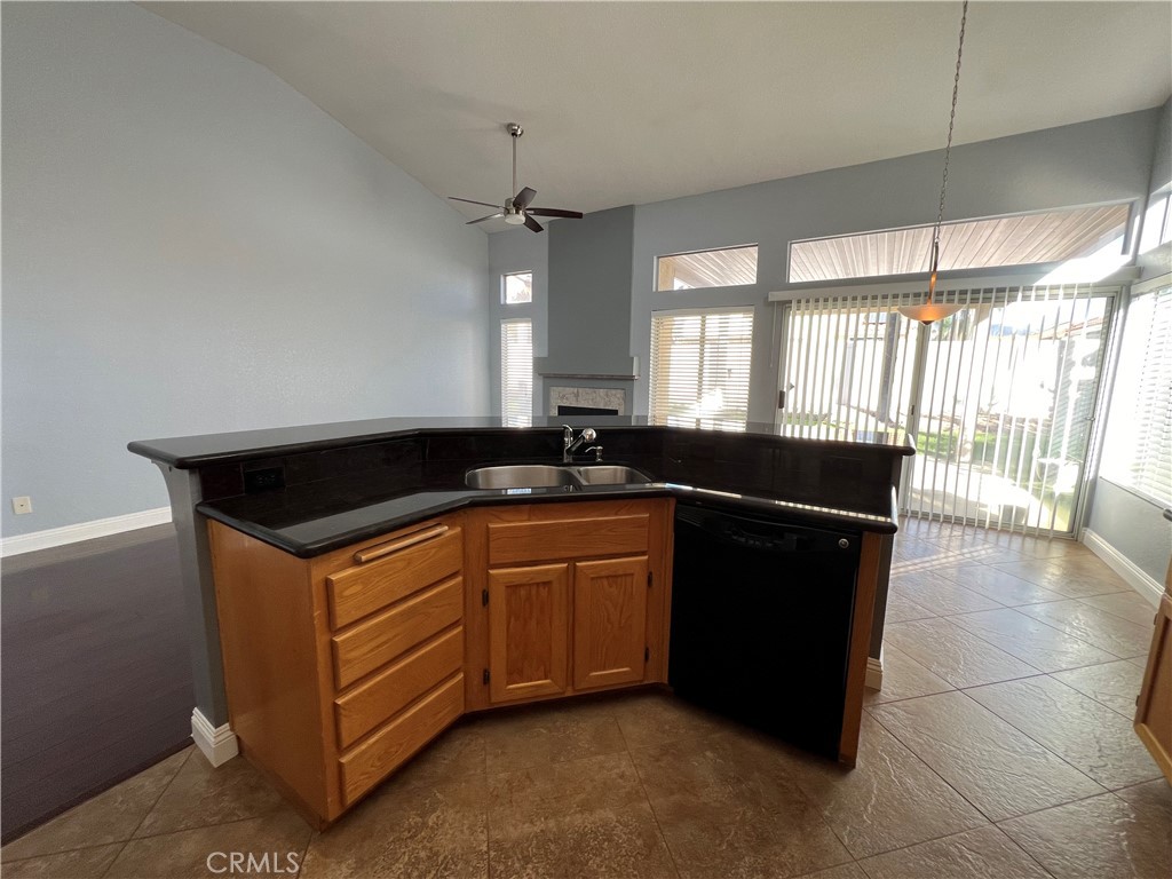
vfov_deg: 89.9
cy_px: 440
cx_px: 586
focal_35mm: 13
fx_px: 440
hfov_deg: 106.2
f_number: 1.8
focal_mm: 1.57
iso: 80
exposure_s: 1/99
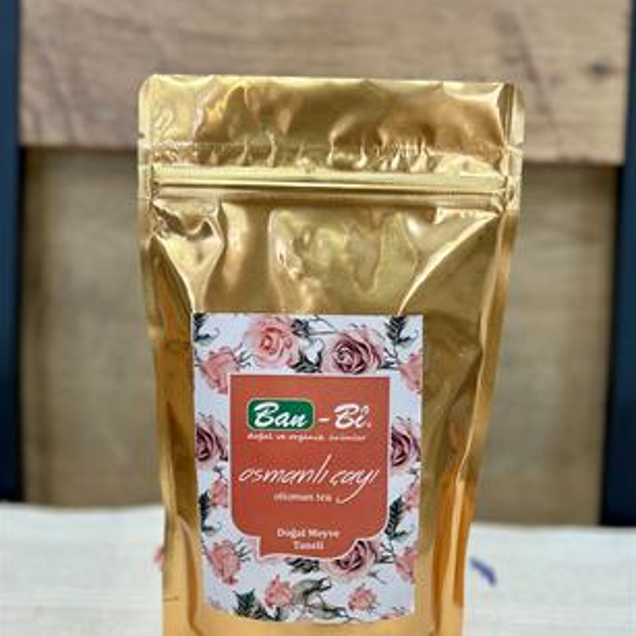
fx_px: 1185
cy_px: 337
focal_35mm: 57
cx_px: 317
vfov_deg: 30.0
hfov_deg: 30.0
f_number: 1.78
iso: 80
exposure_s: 1/100
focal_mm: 6.86
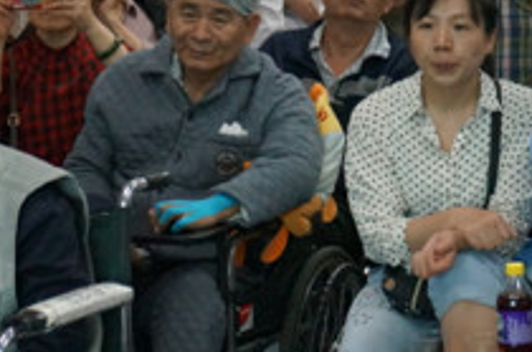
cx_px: 504
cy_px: -35
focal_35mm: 146
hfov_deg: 13.9
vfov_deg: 9.3
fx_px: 2153
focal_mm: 34
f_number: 5
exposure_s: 1/60
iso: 3200
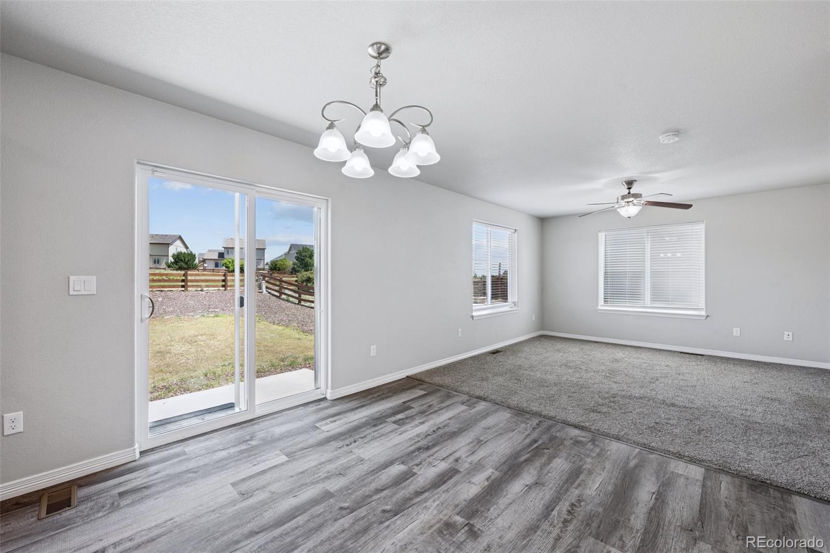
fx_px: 323
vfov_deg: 81.2
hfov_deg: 104.3
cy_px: 276
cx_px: 415
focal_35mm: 14
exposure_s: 1/10
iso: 100
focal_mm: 14
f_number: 9
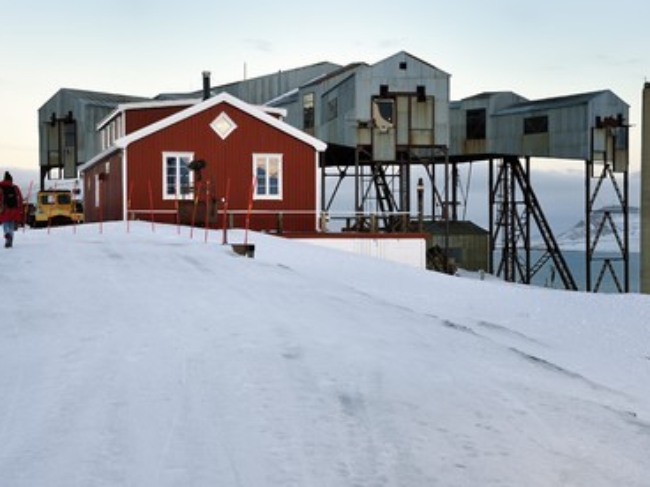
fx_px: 1070
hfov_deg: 33.8
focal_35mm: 57
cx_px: 304
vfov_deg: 25.7
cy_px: 242
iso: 200
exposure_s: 1/100
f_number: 8
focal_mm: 52
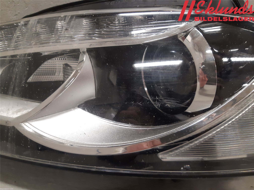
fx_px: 191
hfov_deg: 67.3
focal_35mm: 26
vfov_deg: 53.1
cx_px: 127
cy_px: 95
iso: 125
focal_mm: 3.93
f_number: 1.7
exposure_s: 1/50
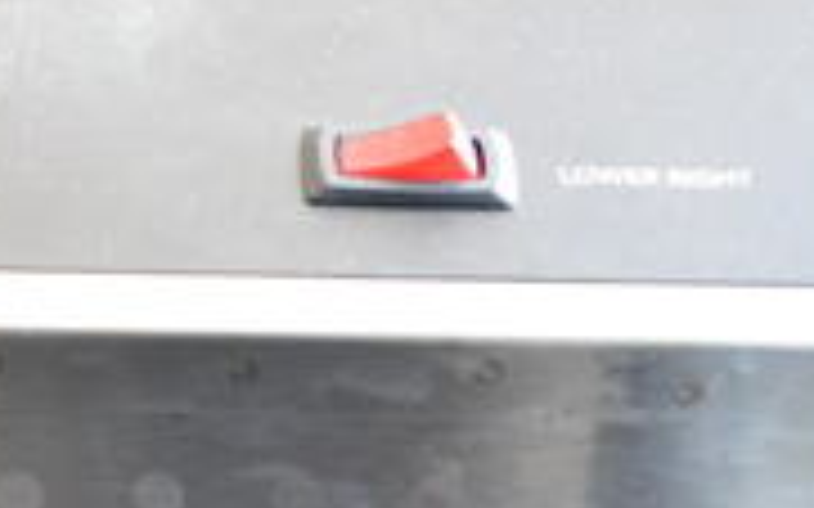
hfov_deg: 22.0
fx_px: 2062
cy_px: 679
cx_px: 157
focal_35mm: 93
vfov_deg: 13.5
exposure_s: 1/30
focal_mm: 18
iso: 1100
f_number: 3.5
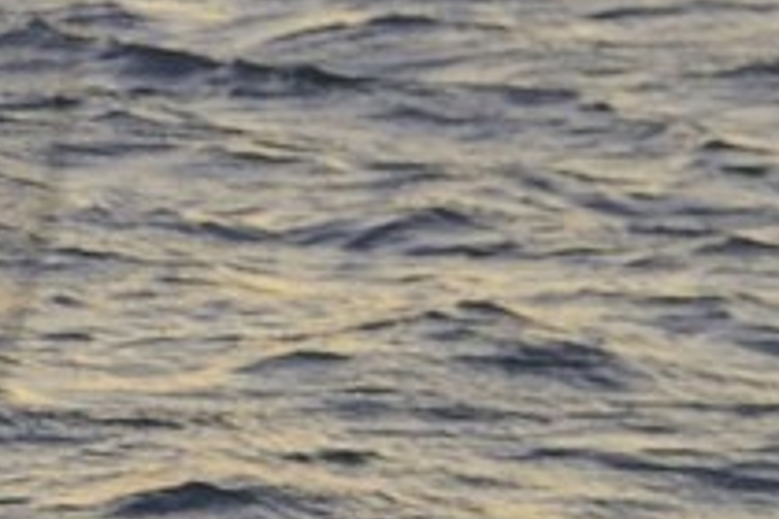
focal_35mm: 244
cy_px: -152
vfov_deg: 5.6
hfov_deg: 7.5
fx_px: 5279
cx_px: -1454
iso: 800
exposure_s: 1/160
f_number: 4
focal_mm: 32
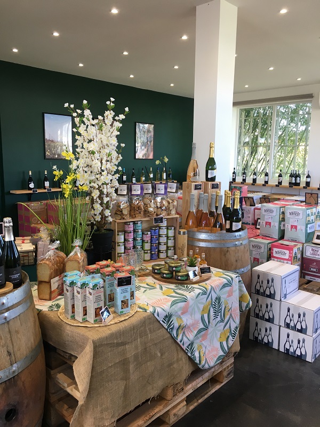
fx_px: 357
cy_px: 214
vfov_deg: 61.7
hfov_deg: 48.2
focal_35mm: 29
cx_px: 160
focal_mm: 4.15
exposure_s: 1/33
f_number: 2.2
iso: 32
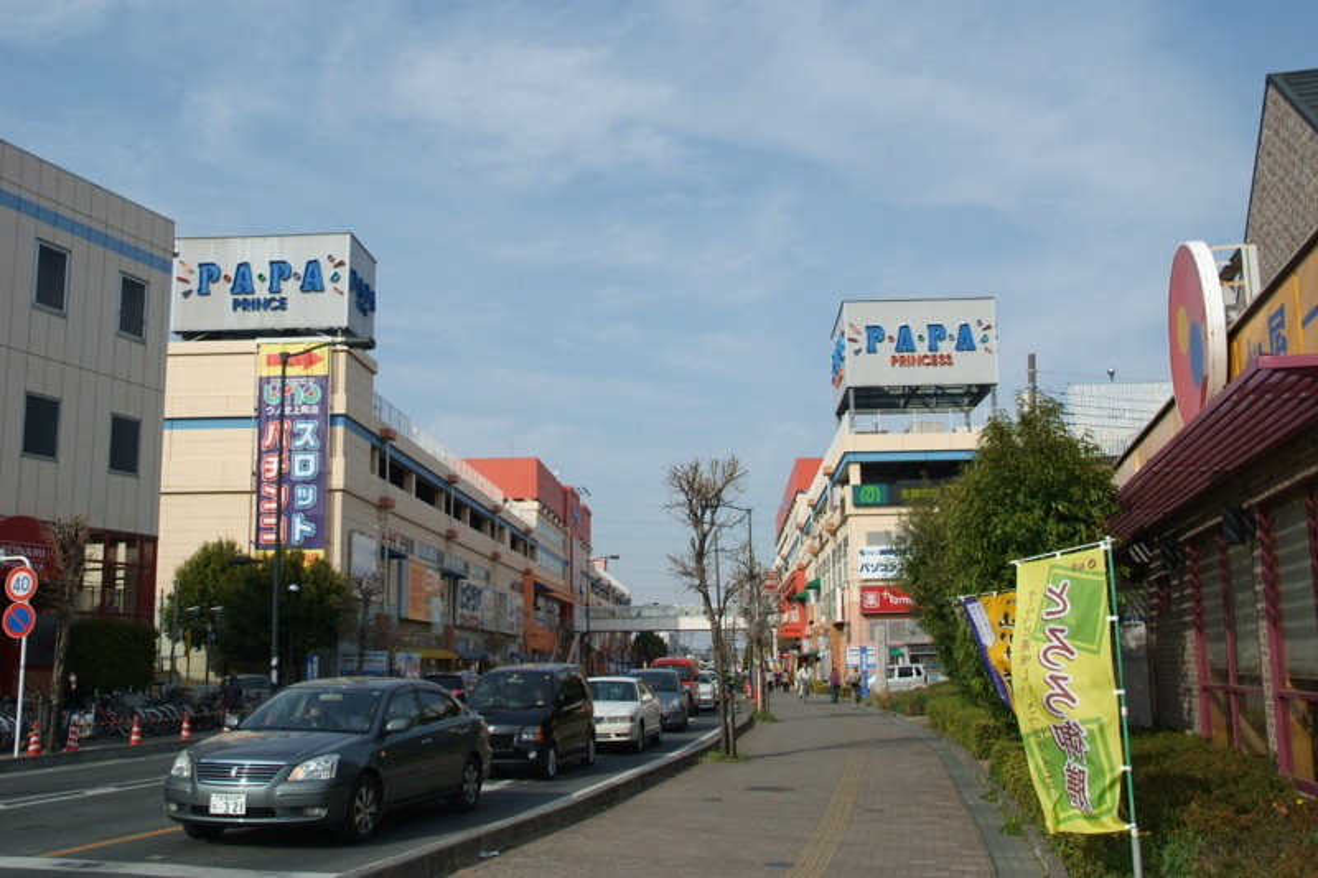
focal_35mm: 36
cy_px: 439
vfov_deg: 36.9
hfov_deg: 53.1
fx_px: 1318
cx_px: 659
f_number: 8
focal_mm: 24
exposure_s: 1/500
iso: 200
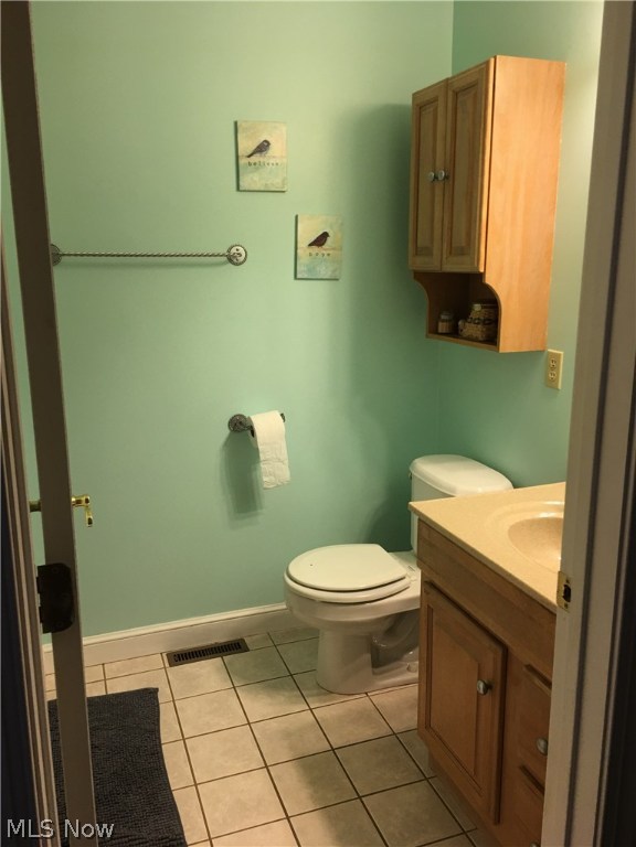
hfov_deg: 48.2
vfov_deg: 61.7
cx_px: 318
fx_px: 710
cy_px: 424
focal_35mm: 29
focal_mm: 4.15
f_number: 2.2
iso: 32
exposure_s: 1/15
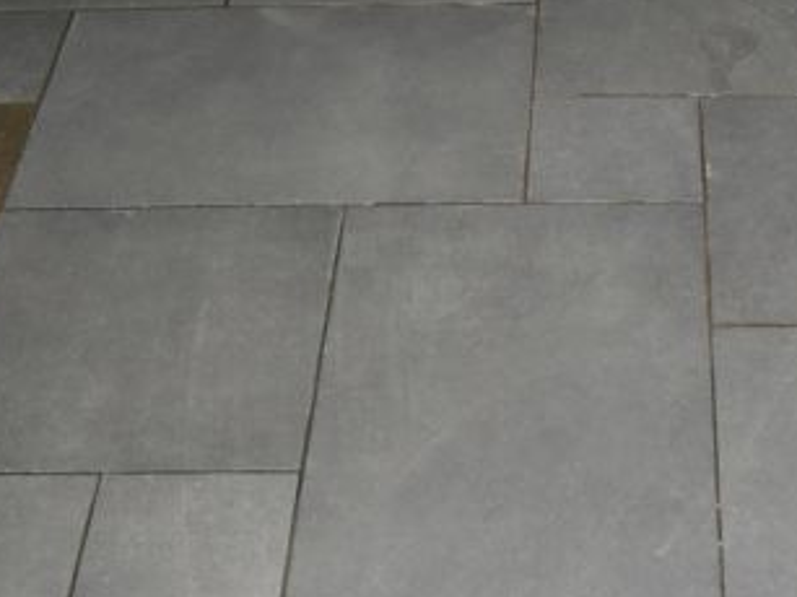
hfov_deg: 26.2
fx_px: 1680
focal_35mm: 73
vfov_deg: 19.8
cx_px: 628
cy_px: 524
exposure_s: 1/45
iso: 200
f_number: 3.2
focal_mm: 6.3
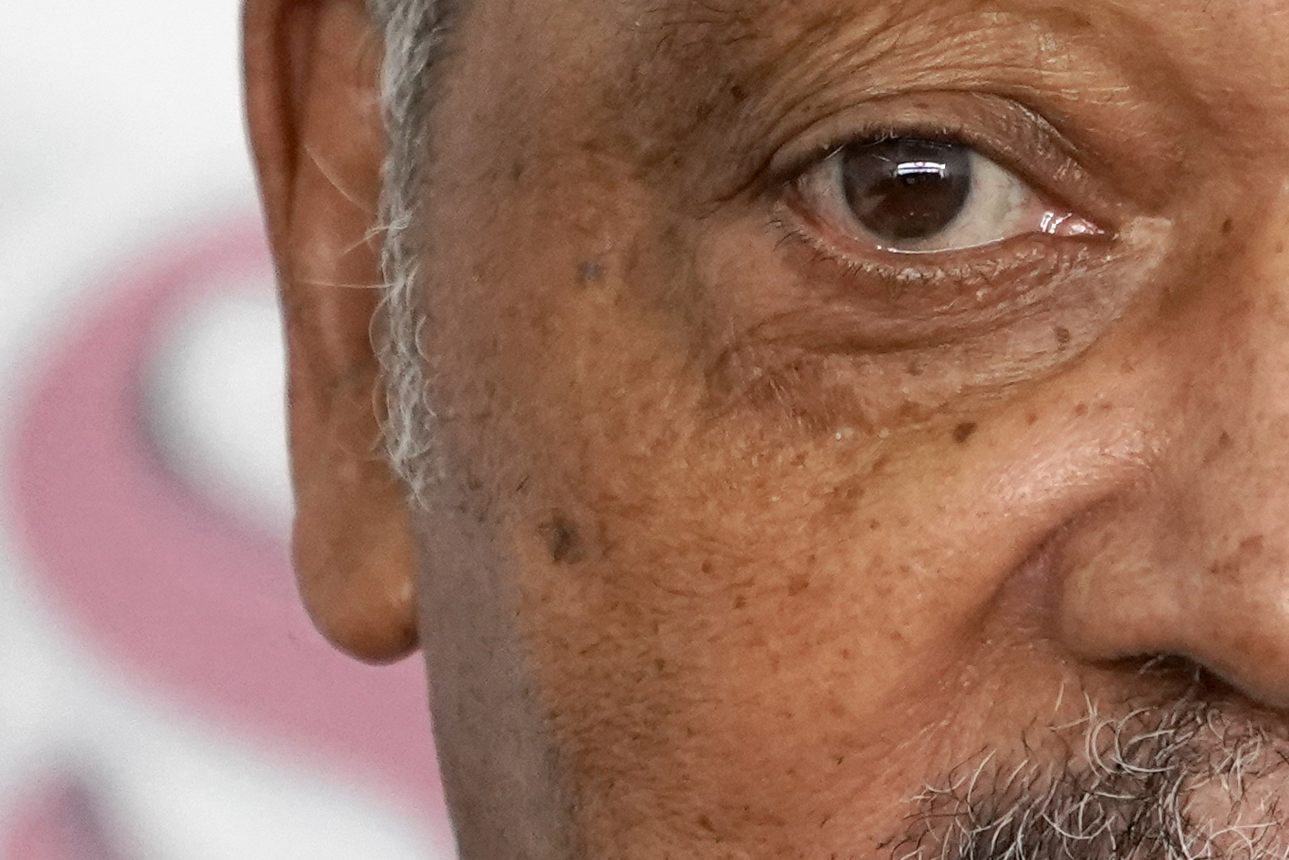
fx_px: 60656
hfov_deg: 1.2
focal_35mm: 1694
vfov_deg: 0.8
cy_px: 330
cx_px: 1677
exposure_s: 1/500
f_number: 5.6
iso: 3200
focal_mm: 400
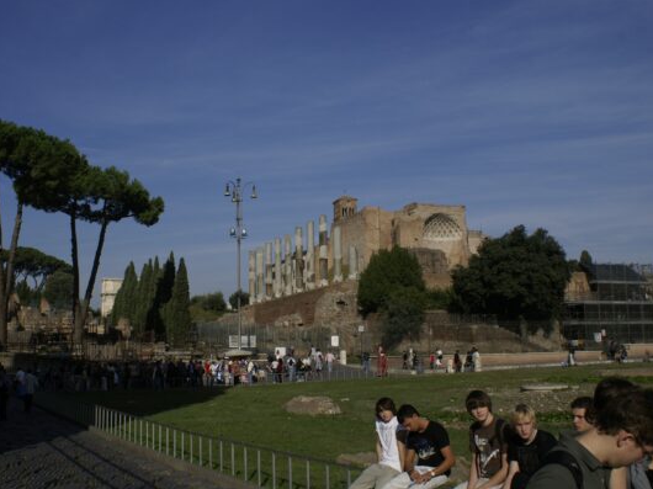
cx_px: 307
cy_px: 245
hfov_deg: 51.3
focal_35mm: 36
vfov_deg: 39.6
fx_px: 679
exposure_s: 1/400
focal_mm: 22
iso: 100
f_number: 10
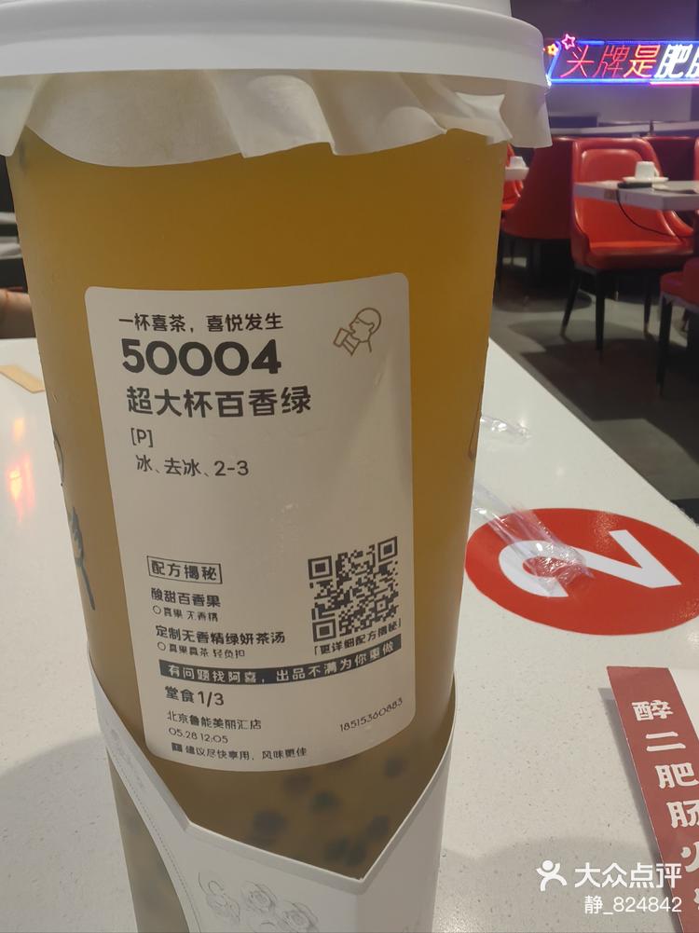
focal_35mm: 27
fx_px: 727
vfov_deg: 65.3
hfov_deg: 51.3
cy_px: 466
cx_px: 350
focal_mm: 1.76
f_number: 2.2
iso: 200
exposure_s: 1/100
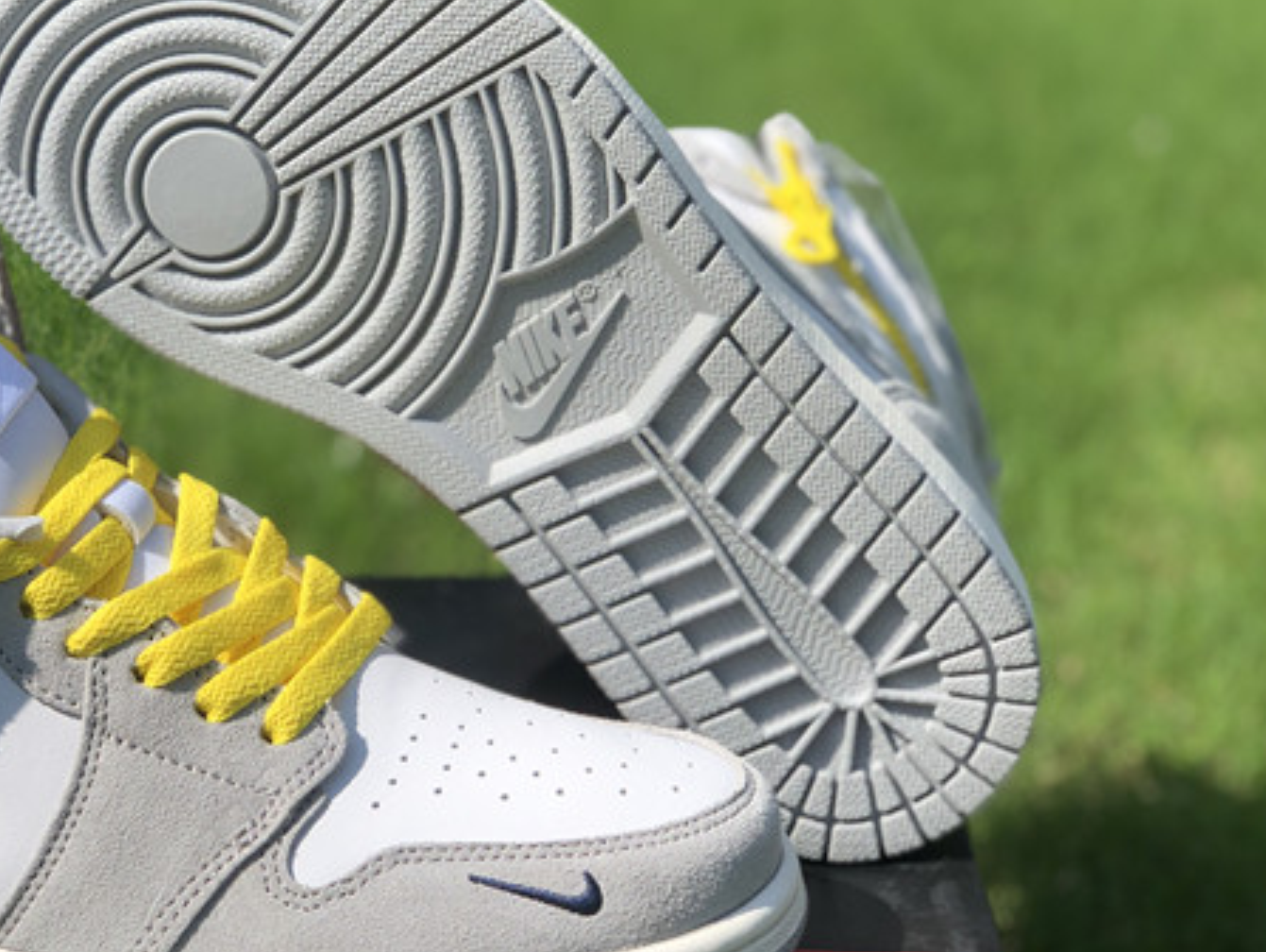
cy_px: 469
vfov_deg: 17.2
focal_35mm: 86
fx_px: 3148
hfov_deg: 22.4
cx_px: 249
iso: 16
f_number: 2.4
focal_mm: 6
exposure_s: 1/1297
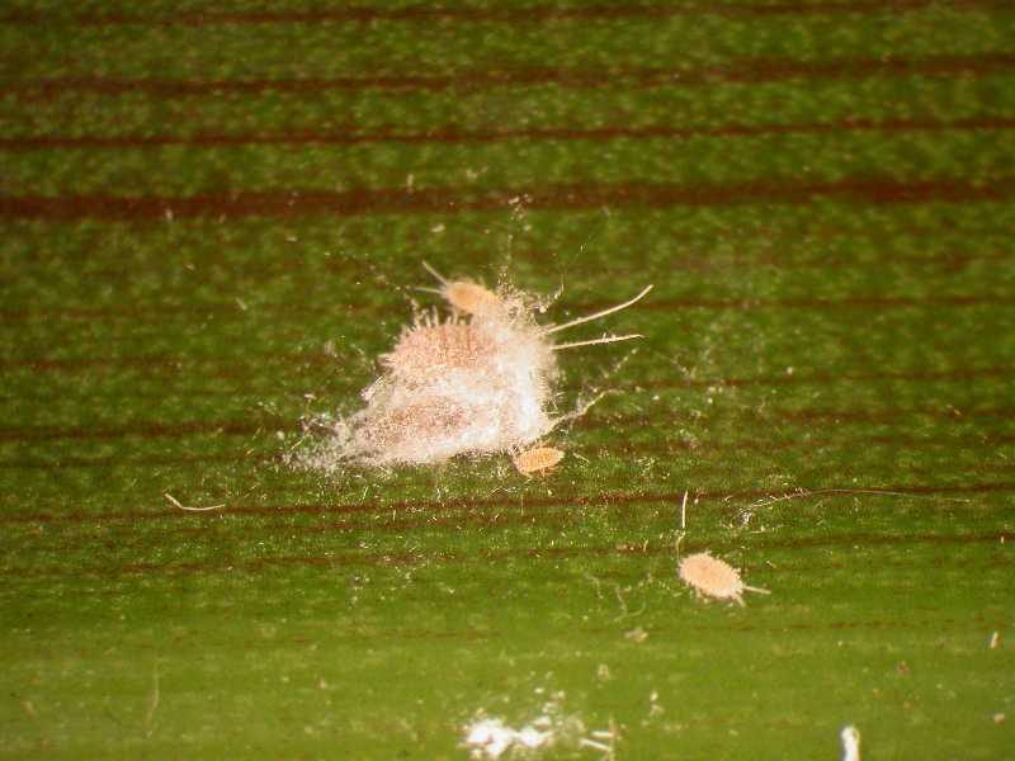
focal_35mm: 74
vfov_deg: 19.9
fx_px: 2170
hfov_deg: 26.3
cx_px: 508
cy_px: 380
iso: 100
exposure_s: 1/58.7
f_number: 3.4
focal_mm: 15.3
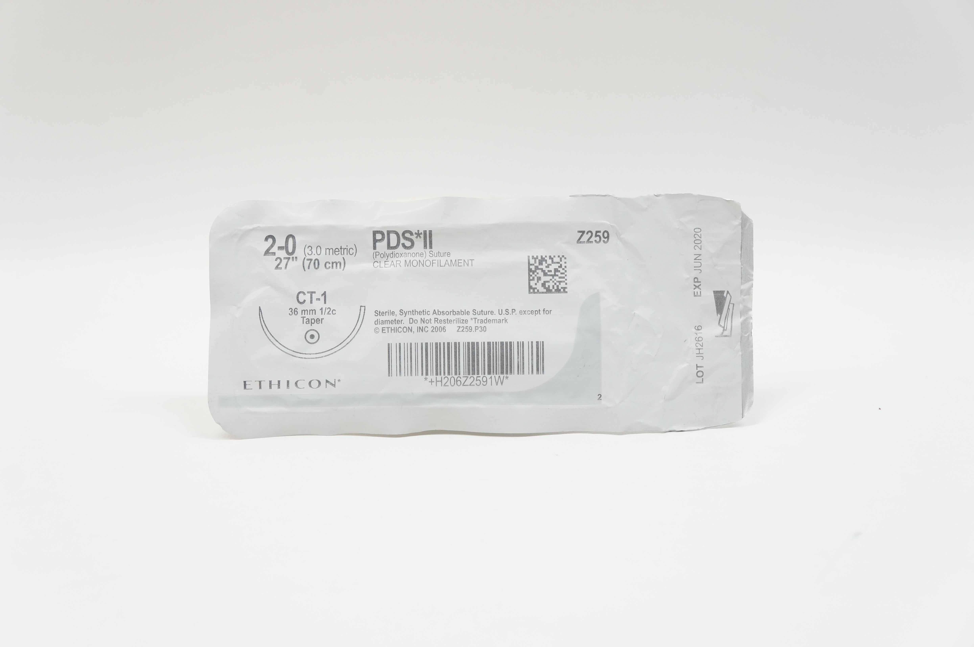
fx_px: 1297
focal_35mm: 48
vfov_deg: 28.0
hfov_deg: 41.2
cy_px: 324
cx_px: 487
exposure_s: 1/50
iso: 400
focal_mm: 32
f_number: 6.3
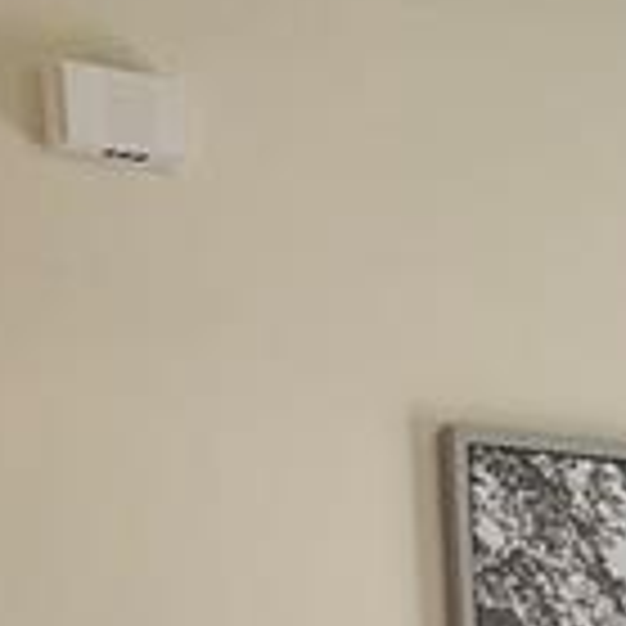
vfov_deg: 7.8
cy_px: 1765
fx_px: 4051
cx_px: 1347
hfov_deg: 8.3
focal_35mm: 198
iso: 50
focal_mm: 4.25
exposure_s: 1/60
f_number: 1.8
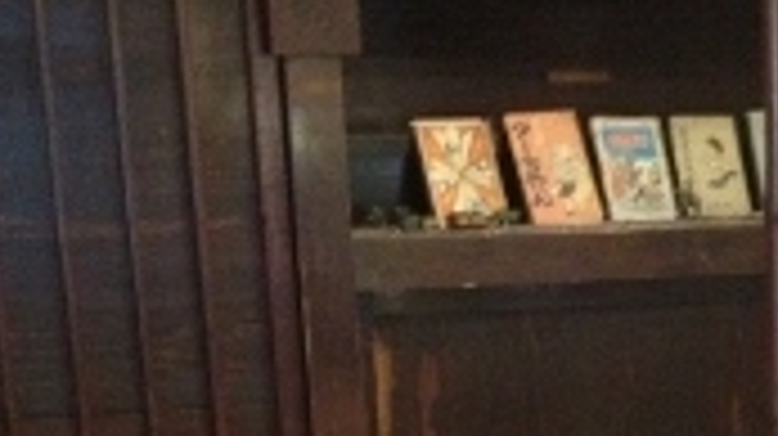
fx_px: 2267
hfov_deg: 19.0
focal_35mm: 110
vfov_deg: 10.3
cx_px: 769
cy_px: 816
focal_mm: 4.28
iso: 500
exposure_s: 1/15
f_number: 2.4
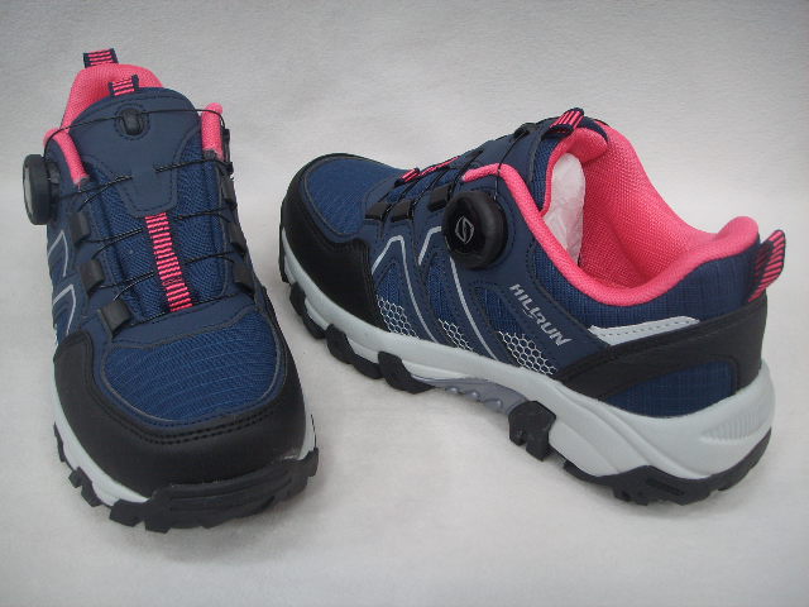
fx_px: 911
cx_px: 404
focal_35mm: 39
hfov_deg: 47.9
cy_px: 304
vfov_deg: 36.8
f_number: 3.5
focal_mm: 6.6
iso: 63
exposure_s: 1/15
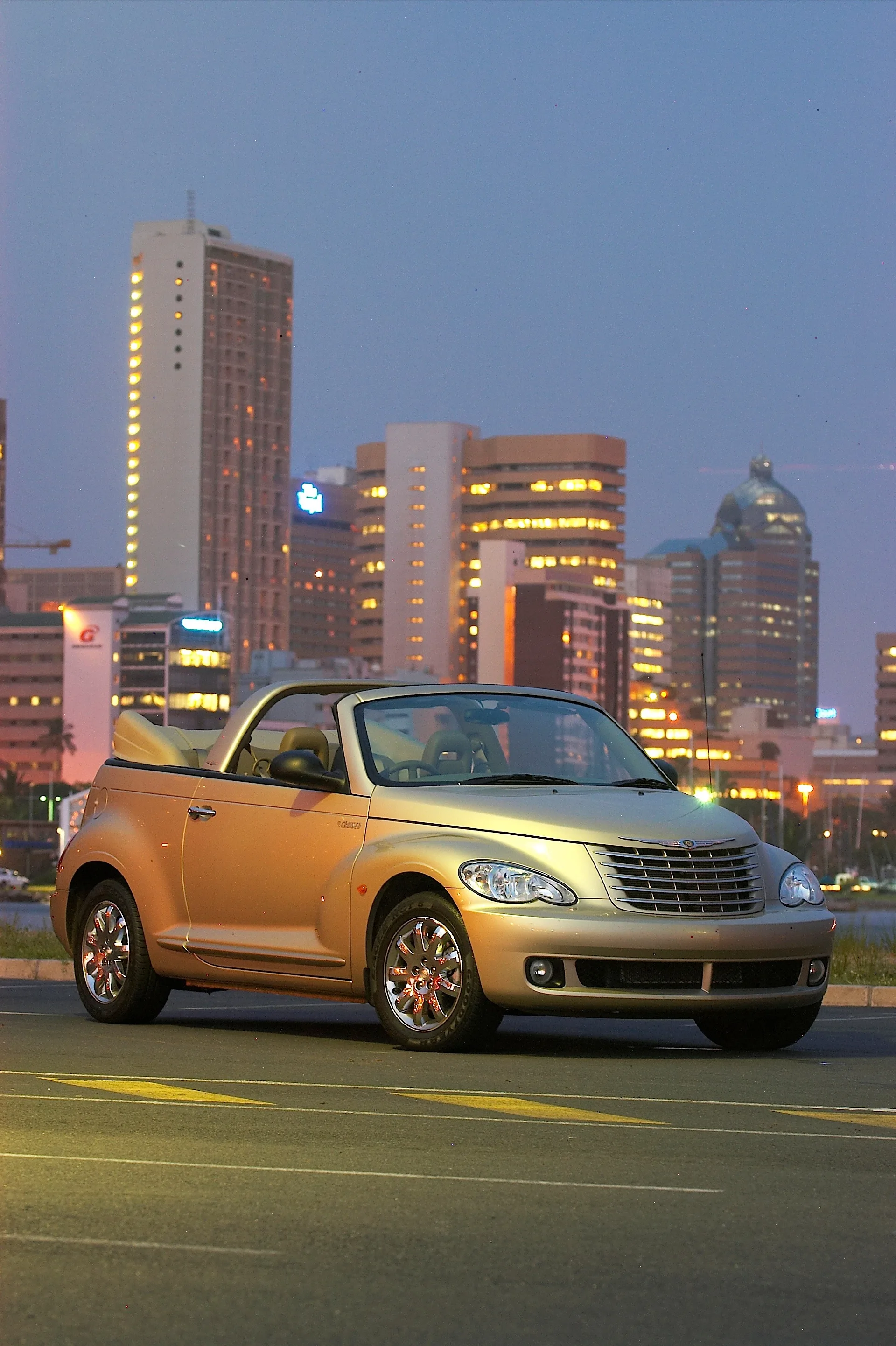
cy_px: 673
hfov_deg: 10.2
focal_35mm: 135
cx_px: 448
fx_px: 5044
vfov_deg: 15.2
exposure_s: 4
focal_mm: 90
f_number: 7.1
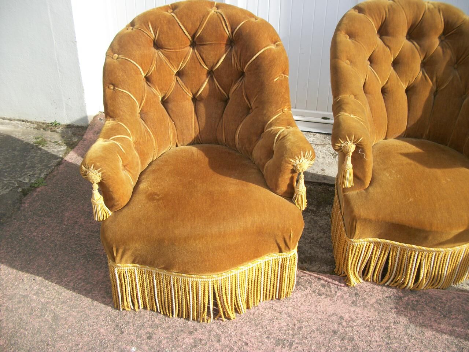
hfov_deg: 56.8
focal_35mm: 32
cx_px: 234
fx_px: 434
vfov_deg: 44.2
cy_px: 176
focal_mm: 5.7
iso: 80
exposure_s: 1/100
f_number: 8.8
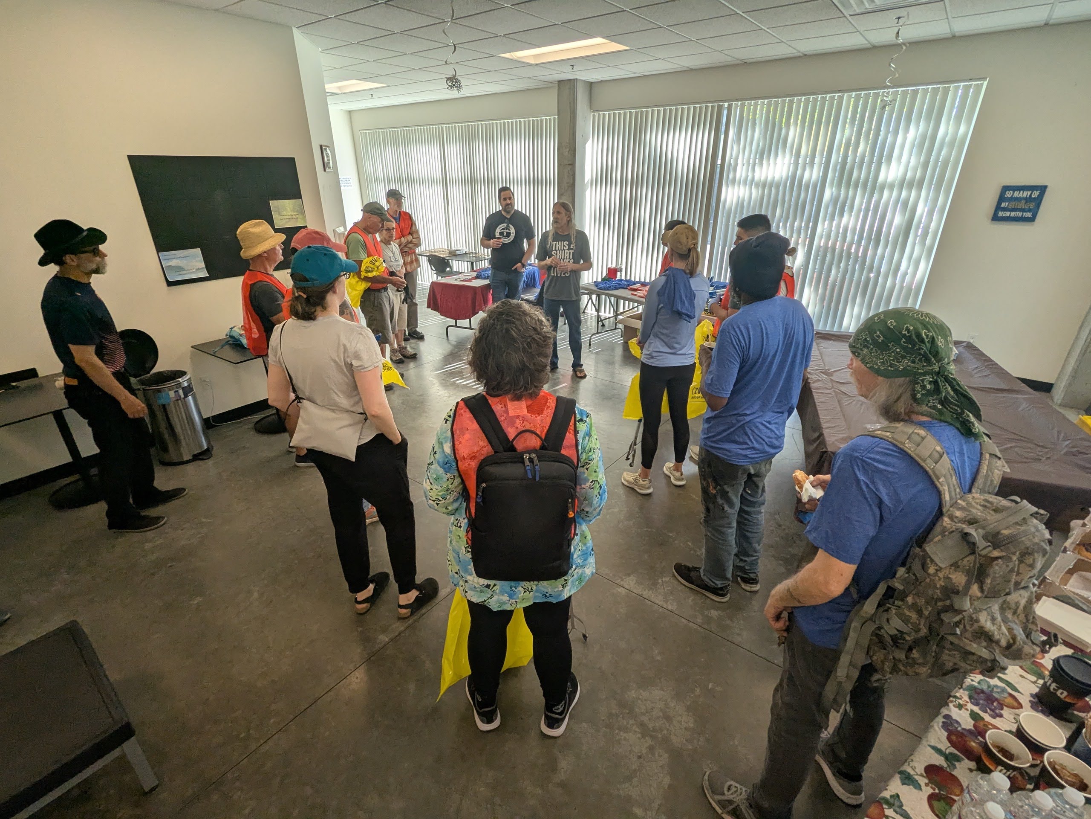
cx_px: 546
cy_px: 410
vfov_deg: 78.1
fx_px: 504
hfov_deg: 94.5
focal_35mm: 16
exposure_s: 1/169
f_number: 2.2
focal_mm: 2.35
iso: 78
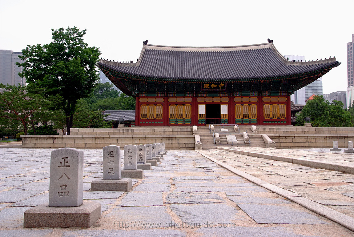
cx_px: 177
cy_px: 118
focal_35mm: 36
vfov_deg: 37.0
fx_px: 354
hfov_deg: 53.1
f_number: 6.3
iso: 125
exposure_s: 1/125
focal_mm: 24
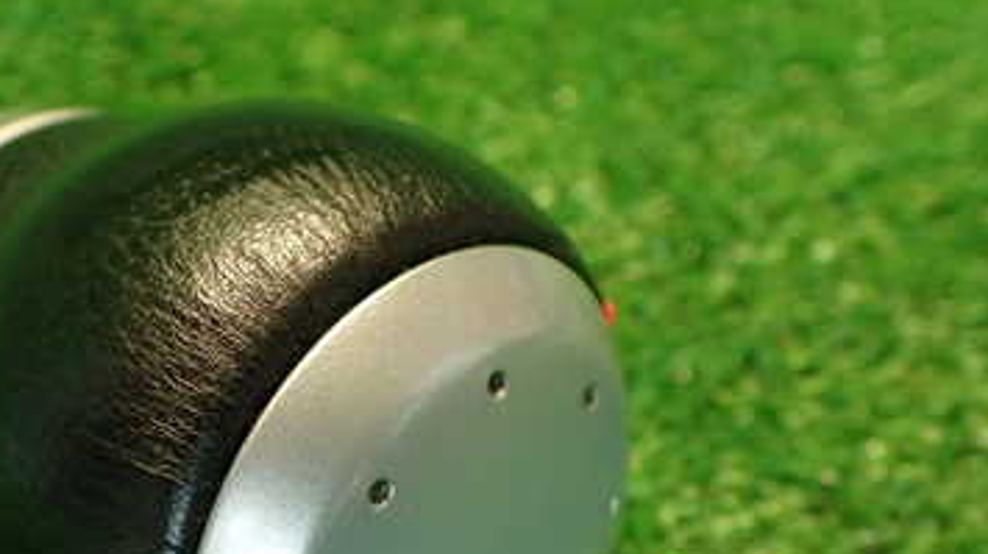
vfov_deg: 20.1
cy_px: 440
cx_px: 186
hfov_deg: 34.3
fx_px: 1544
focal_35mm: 59
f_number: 2.4
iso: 400
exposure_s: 1/30
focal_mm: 5.79
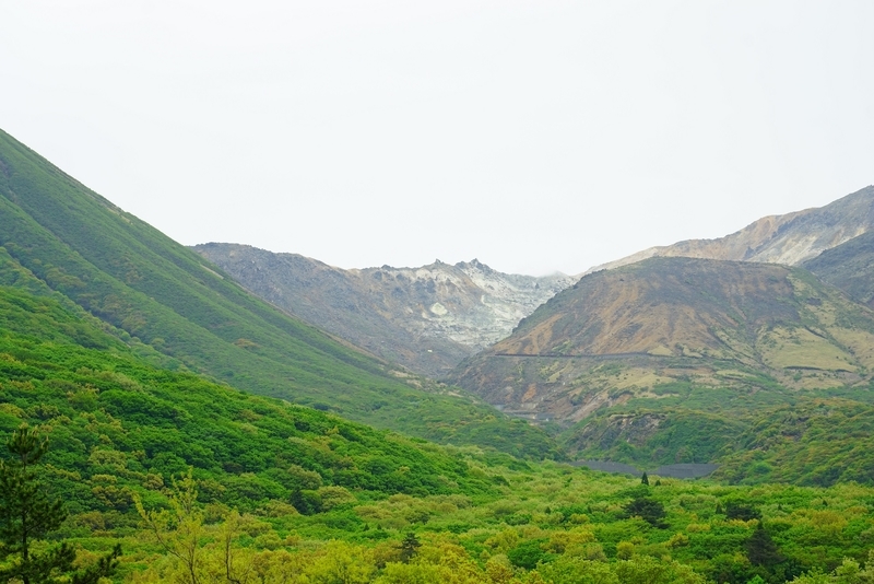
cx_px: 437
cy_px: 292
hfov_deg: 19.4
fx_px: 2550
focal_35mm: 105
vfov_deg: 13.1
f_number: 5.6
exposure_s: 1/160
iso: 100
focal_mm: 105
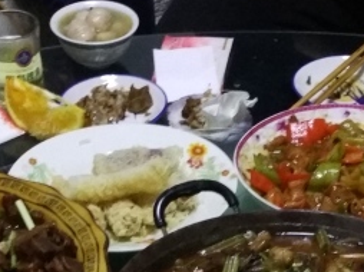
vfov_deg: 11.2
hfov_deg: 16.3
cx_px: 248
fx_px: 1271
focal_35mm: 121
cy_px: 528
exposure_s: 1/17
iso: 800
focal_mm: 4.12
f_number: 2
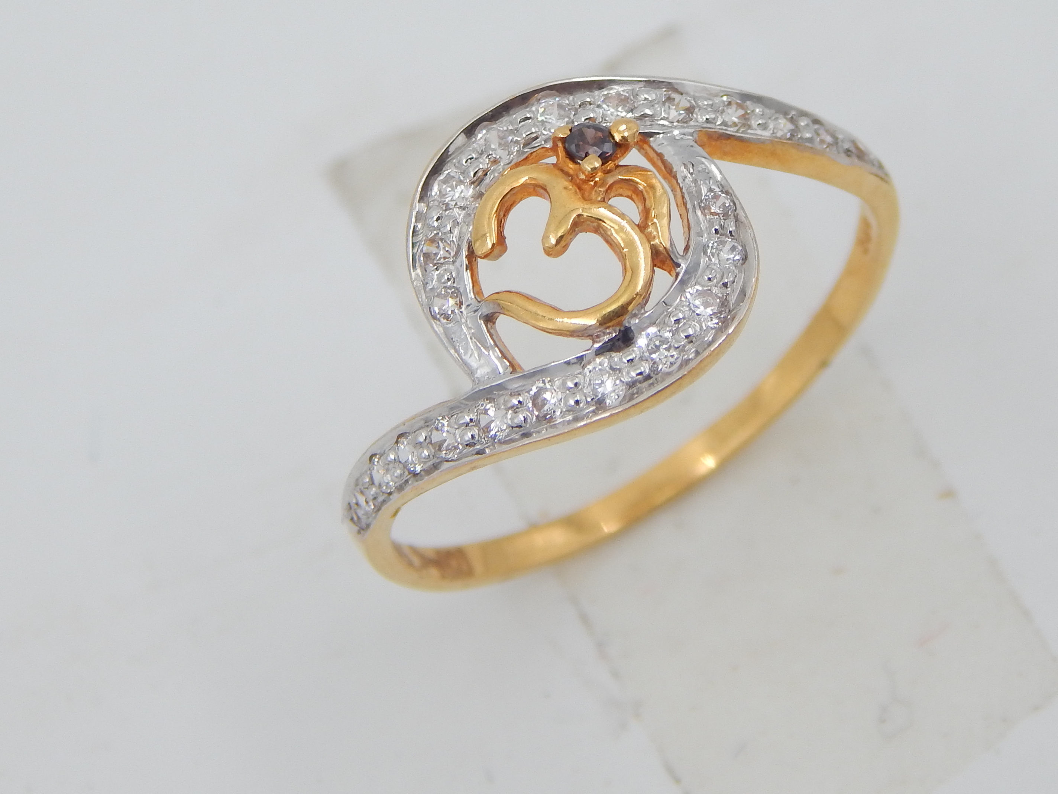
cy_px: 241
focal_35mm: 212
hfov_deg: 9.3
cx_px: 589
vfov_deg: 7.0
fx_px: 6480
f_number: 4.8
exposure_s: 1/160
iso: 125
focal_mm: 23.4
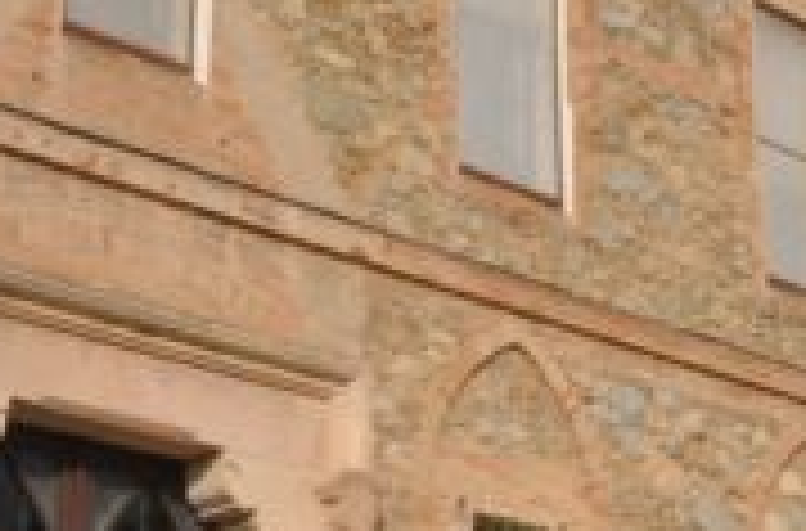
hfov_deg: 15.7
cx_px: 1184
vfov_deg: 11.2
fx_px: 2700
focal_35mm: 121
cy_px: 142
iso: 1000
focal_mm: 18
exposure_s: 1/800
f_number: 14
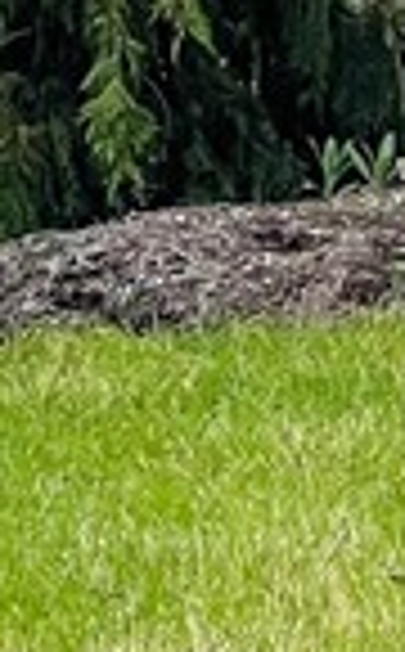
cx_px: 1328
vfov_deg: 3.6
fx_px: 10259
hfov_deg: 2.2
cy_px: -728
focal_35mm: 578
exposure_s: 1/368
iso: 32
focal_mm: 9
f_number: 2.8
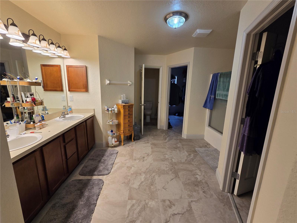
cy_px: 112
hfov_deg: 106.2
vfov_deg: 89.9
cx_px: 148
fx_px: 112
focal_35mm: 13
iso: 80
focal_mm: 2.2
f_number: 2.2
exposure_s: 1/120
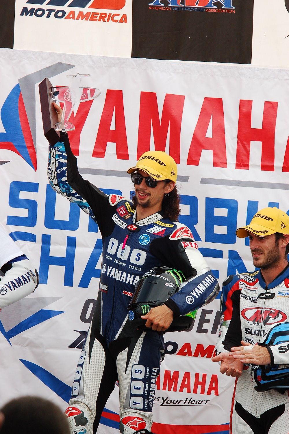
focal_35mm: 360
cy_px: 217
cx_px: 144
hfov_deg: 3.8
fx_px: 4343
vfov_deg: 5.7
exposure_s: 1/350
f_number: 8
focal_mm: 240
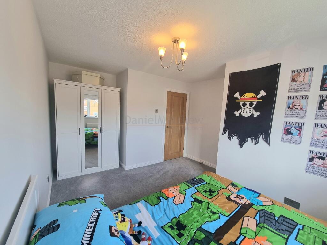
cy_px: 122
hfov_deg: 106.2
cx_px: 164
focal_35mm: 13
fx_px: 123
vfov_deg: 89.9
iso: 50
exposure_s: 1/50
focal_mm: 2.2
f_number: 2.2
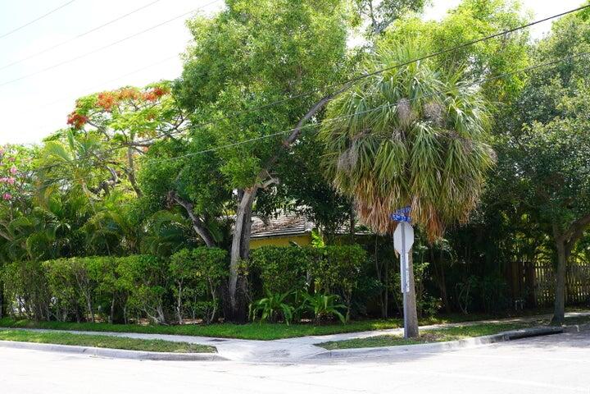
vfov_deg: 29.2
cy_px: 197
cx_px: 295
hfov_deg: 42.7
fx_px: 754
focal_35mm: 46
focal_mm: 46
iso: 100
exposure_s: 1/100
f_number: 6.3
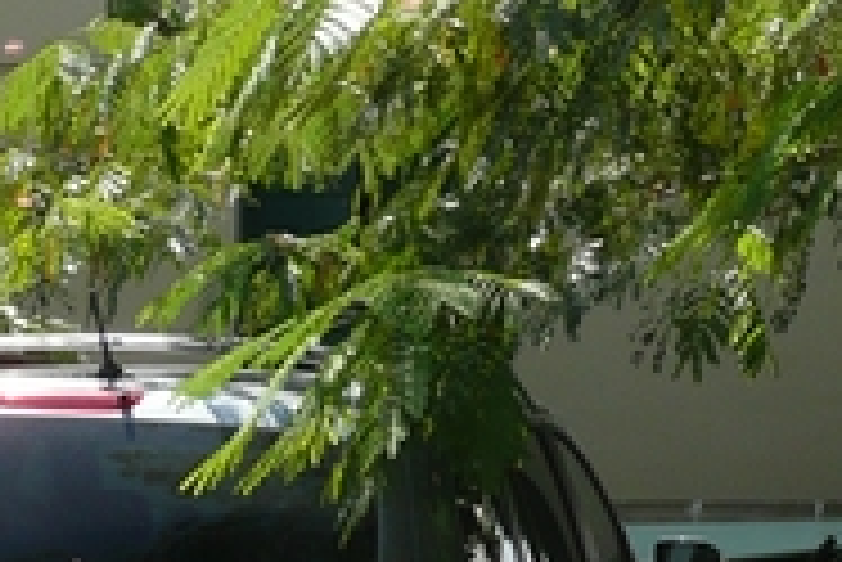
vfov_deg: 11.4
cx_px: 1135
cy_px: 445
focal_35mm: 120
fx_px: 2809
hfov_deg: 16.0
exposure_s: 1/500
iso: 100
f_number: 3.4
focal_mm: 4.9
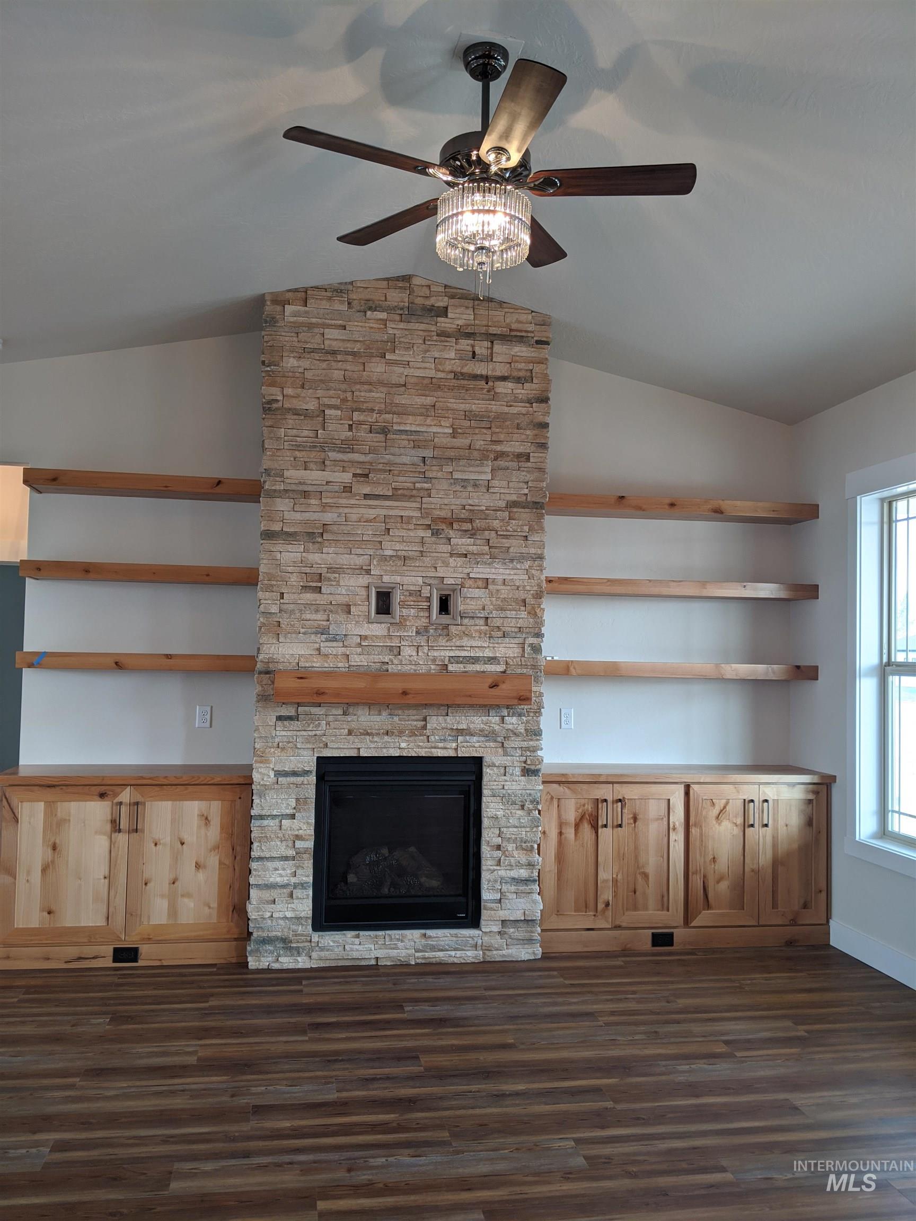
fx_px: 953
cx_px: 458
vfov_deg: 65.3
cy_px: 610
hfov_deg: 51.4
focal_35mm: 27
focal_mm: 4.44
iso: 44
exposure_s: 1/120
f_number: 1.8
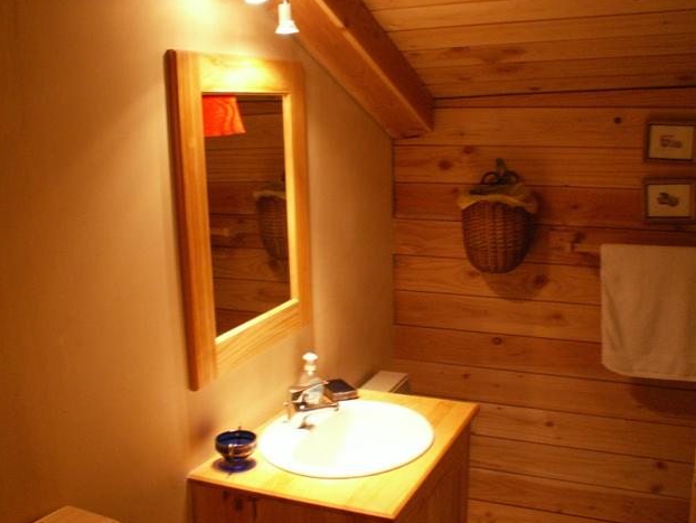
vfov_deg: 39.7
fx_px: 724
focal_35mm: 36
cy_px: 265
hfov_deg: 51.3
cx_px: 346
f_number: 2.8
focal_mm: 5.86
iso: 160
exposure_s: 1/13
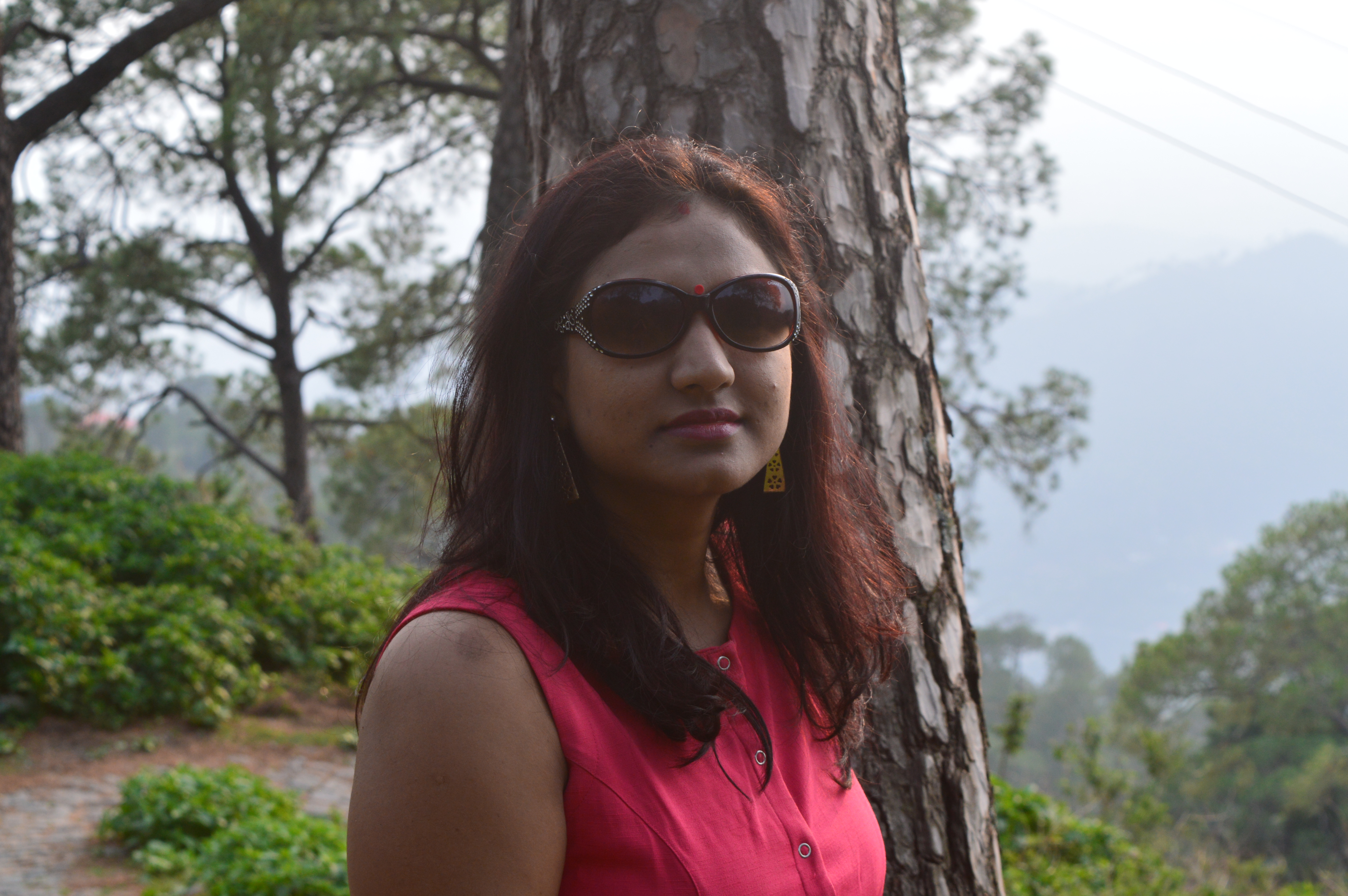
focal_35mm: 82
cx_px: 674
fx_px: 3086
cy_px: 448
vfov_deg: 16.5
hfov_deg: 24.6
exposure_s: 1/160
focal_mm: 55
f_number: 10
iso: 400
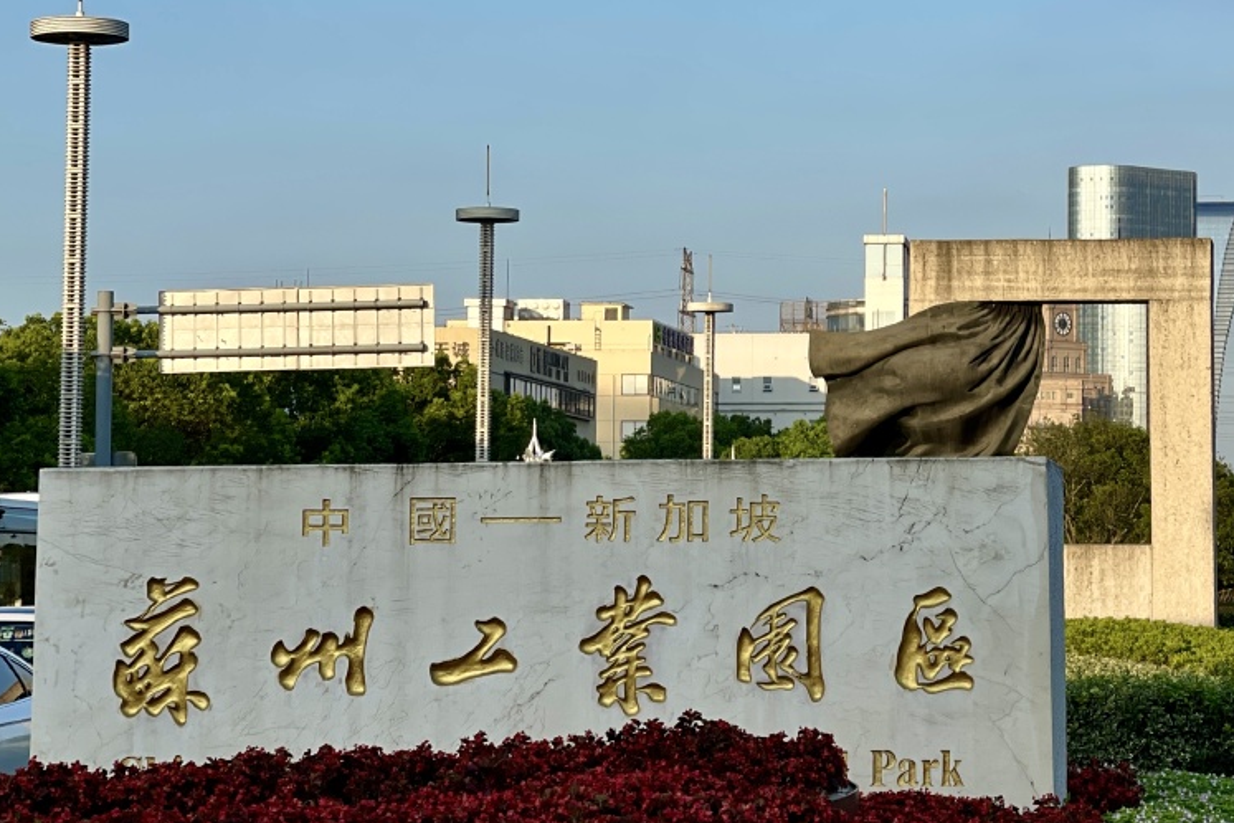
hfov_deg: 18.9
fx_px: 3667
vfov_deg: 12.7
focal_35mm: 107
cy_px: 174
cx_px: 990
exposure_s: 1/867
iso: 20
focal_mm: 7.5
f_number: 2.2
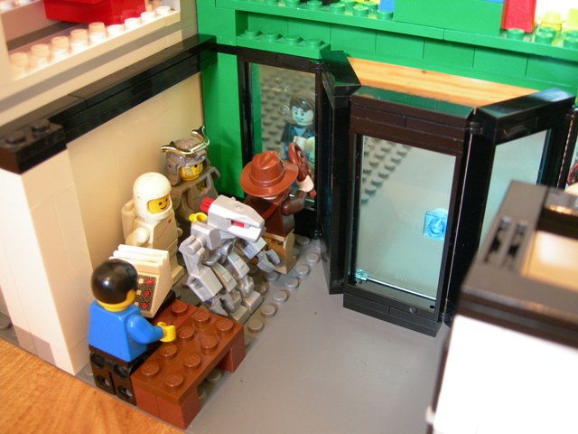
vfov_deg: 37.7
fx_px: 635
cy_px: 217
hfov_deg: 49.0
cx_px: 289
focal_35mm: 38
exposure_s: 1/3.2
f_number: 2.8
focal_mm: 7.8
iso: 200
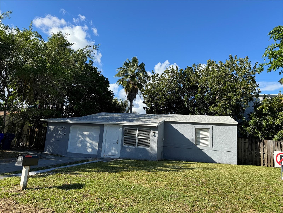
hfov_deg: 71.6
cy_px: 106
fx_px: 196
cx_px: 142
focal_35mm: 24
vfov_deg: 56.8
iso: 80
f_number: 1.78
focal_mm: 6.86
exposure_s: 1/2710
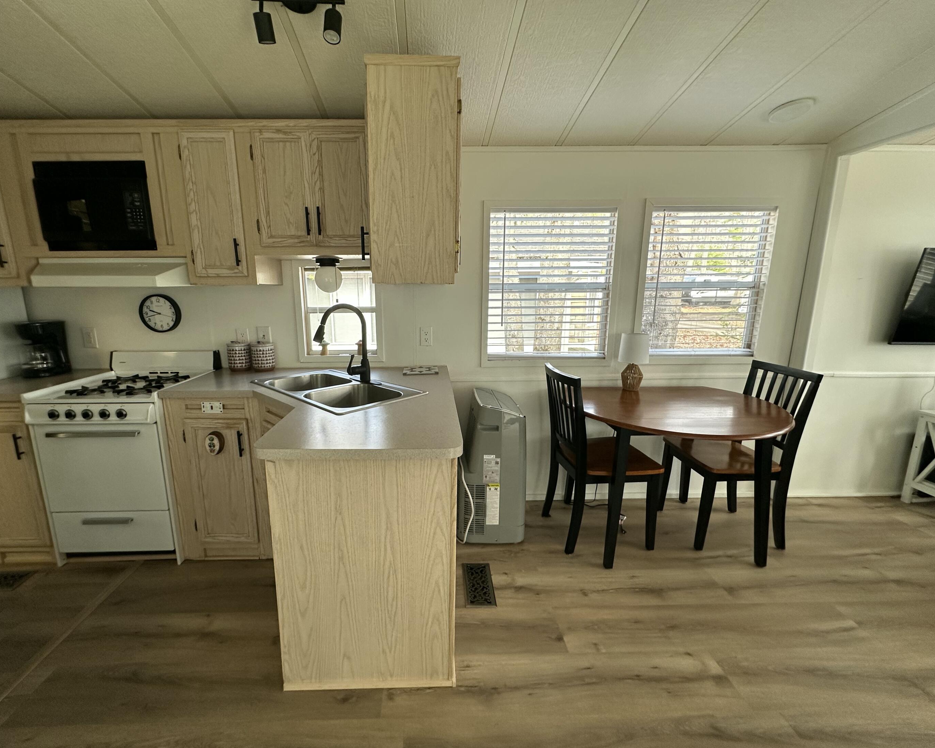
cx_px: 435
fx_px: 415
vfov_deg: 84.0
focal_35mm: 15
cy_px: 374
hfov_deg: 96.6
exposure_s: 1/99
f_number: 2.2
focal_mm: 2.22
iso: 125
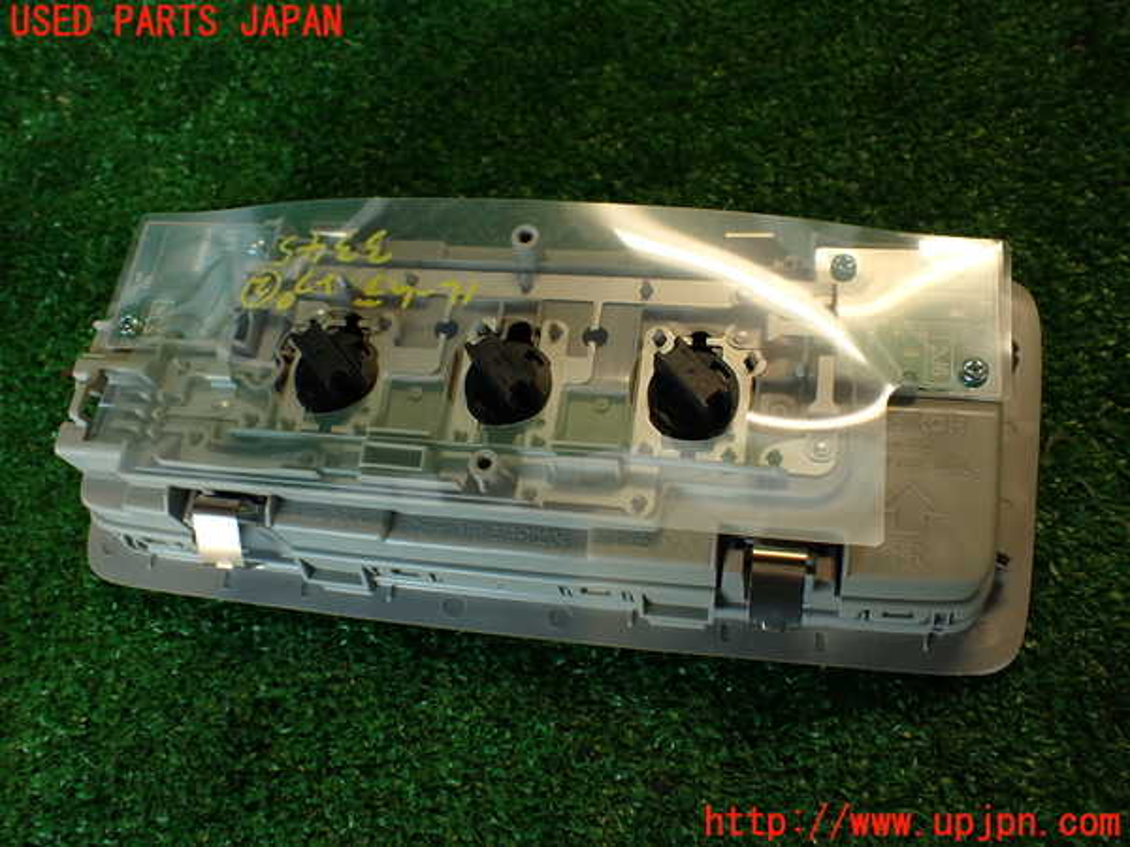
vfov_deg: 44.2
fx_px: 1045
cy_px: 424
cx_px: 565
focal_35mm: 32
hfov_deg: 56.8
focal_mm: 5.79
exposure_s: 1/60
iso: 160
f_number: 2.4
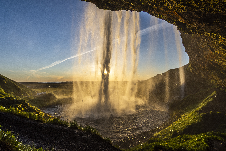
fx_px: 104
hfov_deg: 95.0
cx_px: 113
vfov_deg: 72.1
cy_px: 76
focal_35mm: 16
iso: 220
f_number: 8
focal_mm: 11
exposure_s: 1/500
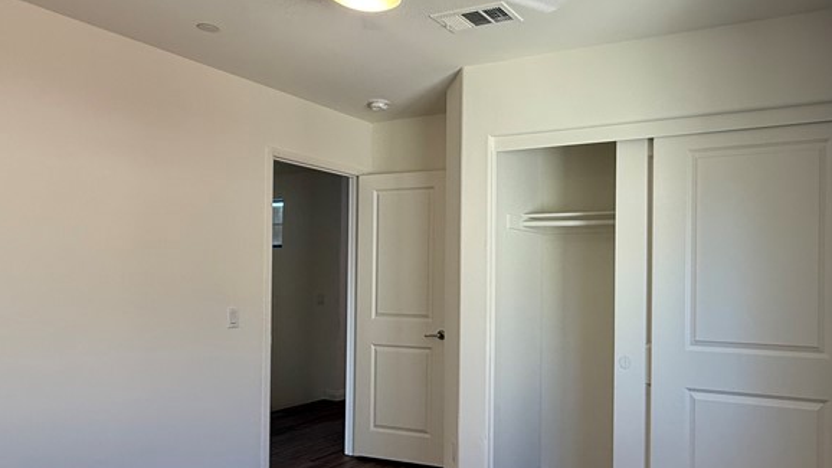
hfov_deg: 68.1
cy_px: 272
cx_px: 548
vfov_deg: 42.7
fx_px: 596
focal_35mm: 27
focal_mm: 2.22
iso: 160
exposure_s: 1/120
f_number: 2.2
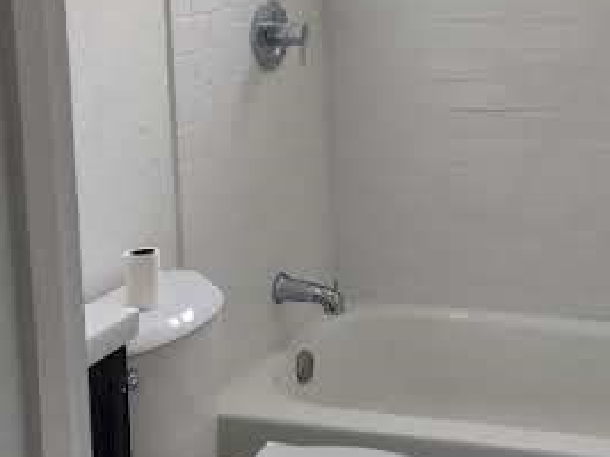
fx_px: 1215
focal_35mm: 69
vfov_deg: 21.0
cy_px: 75
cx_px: 505
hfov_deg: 27.5
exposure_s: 1/120
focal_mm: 6.4
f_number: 1.8
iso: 200
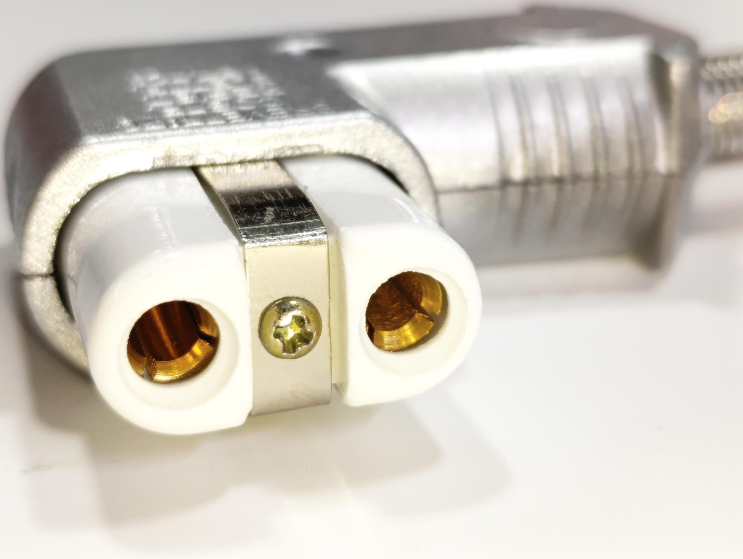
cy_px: 250
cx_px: 375
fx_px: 580
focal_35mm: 27
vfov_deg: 51.4
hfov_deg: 65.2
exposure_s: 1/100
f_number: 1.6
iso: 320
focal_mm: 6.14
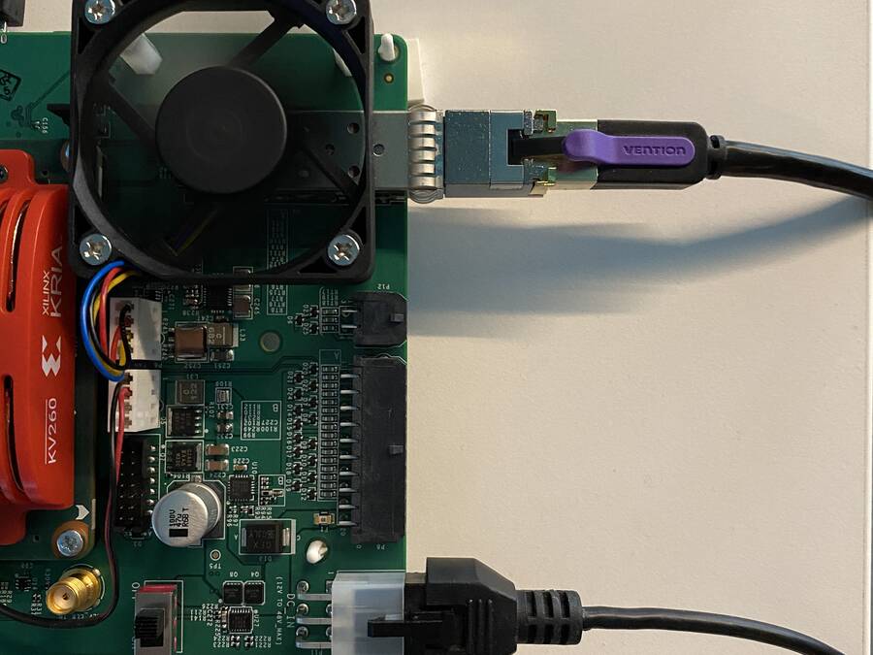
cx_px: 436
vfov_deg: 53.1
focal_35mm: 26
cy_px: 328
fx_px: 656
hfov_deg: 67.3
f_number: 1.8
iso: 500
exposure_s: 1/56
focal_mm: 4.25
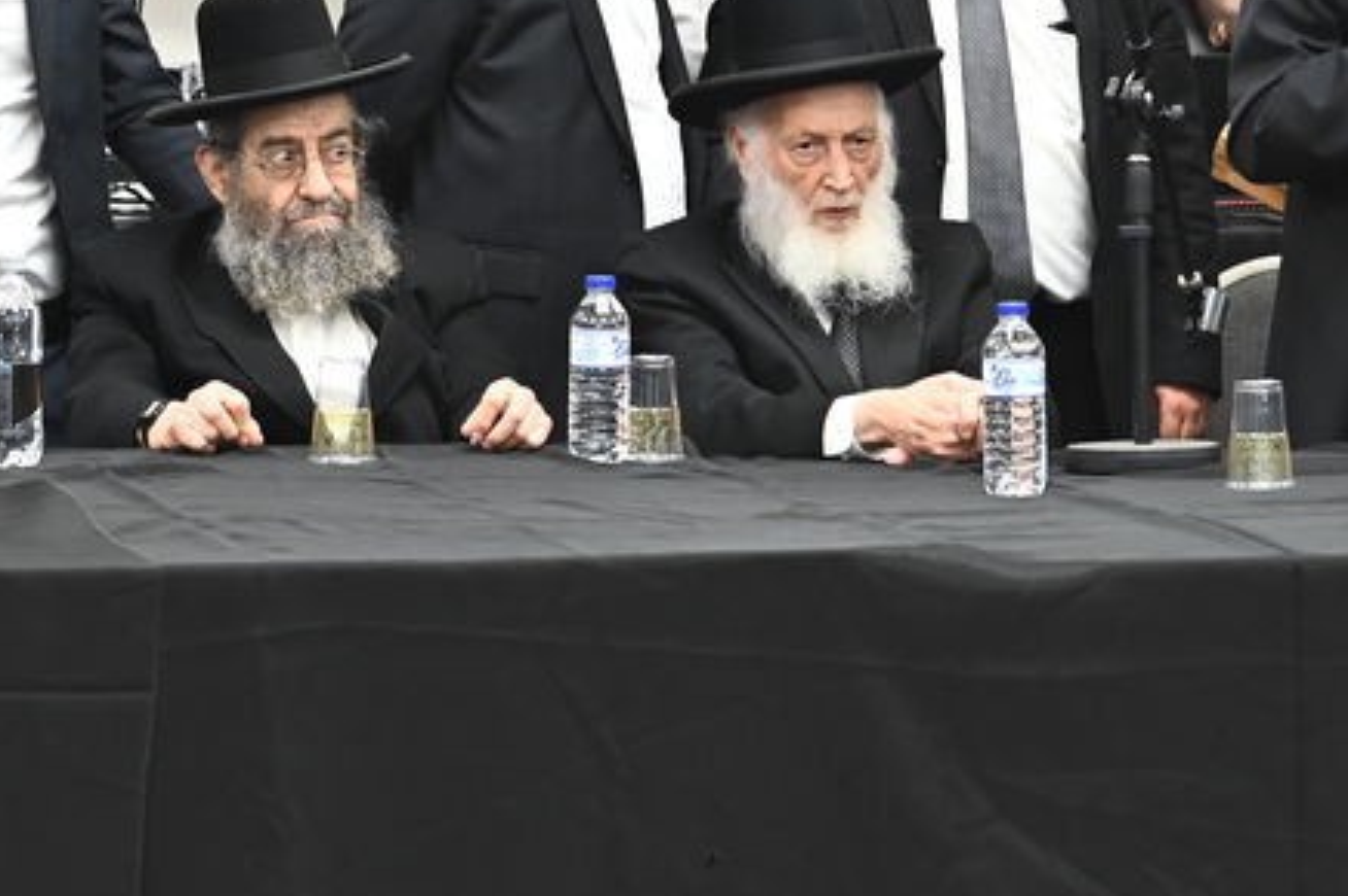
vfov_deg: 6.1
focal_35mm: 225
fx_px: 8418
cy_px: 34
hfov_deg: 9.1
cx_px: 949
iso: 2000
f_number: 5
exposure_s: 1/160
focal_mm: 70
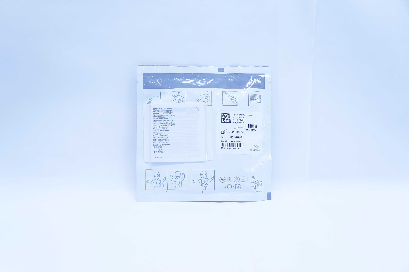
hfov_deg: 59.5
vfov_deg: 41.6
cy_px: 136
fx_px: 357
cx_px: 204
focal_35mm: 32
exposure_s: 1/200
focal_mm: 21
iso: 800
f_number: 4.5
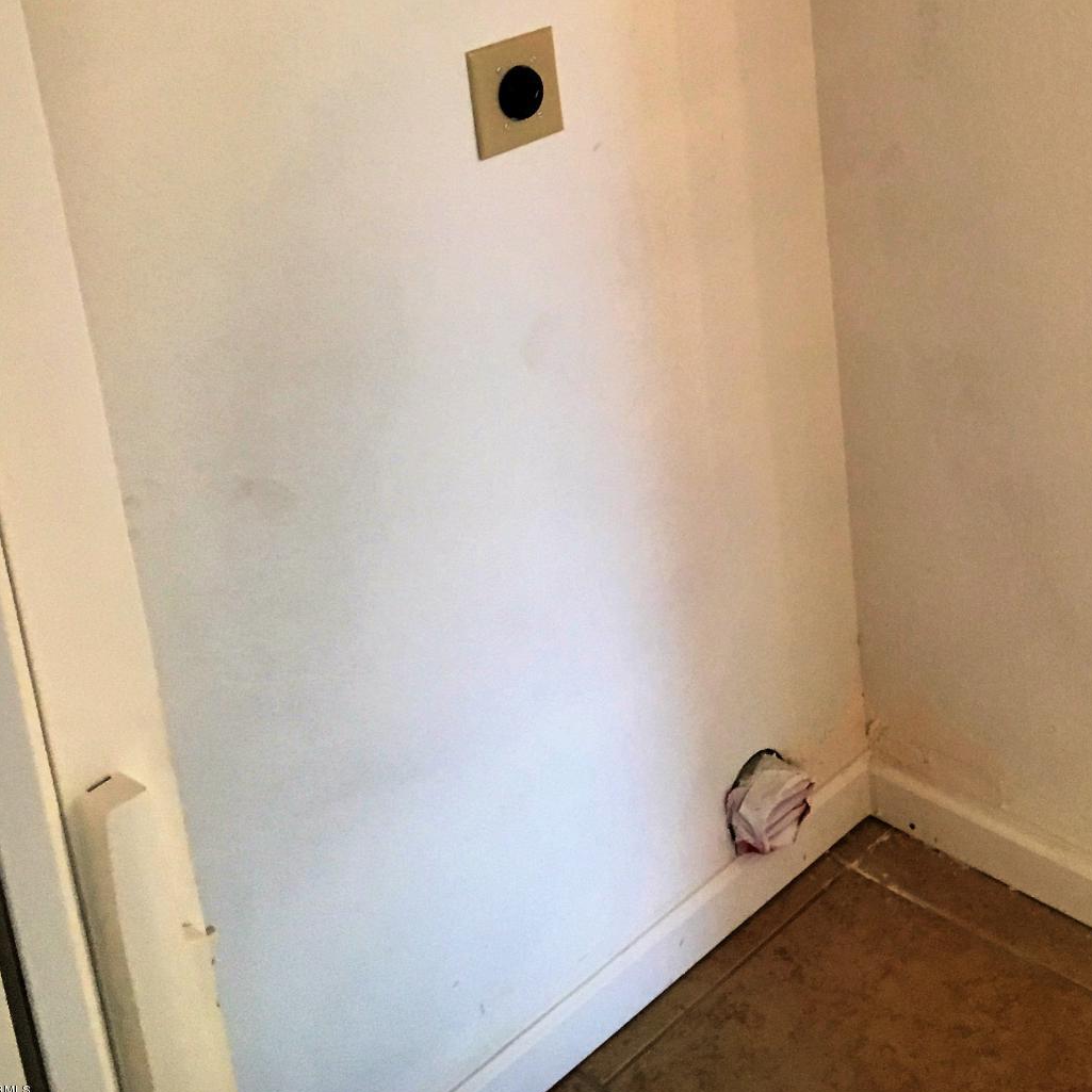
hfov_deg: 33.7
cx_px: 730
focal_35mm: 50
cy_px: 92
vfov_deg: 32.2
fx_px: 1785
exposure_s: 1/30
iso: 125
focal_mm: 4.15
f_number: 2.2
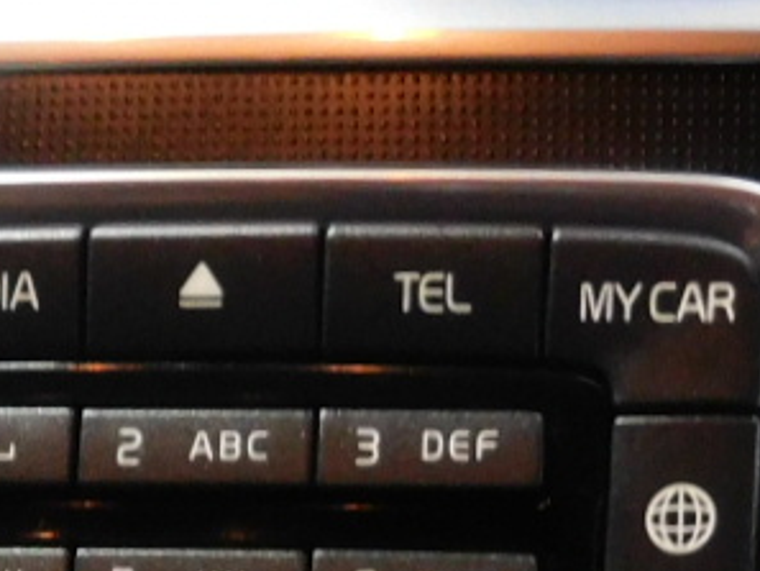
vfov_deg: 11.0
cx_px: 41
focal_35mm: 124
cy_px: 1081
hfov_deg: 15.7
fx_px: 2724
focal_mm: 4
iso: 400
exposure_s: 1/8
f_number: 3
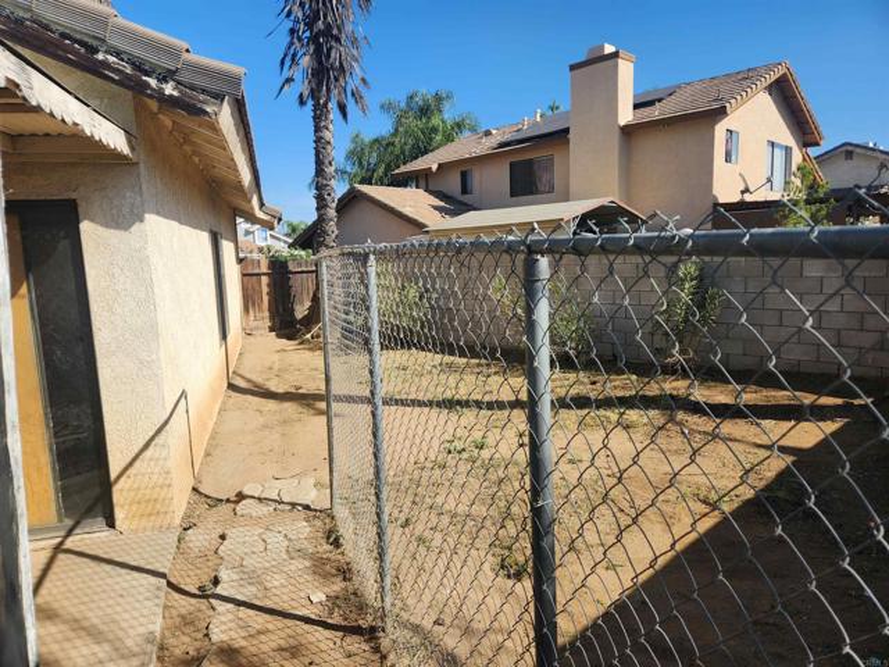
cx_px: 444
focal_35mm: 23
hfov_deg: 73.9
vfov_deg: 58.9
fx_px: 591
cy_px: 334
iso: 20
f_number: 1.8
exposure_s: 1/1550
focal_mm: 5.4
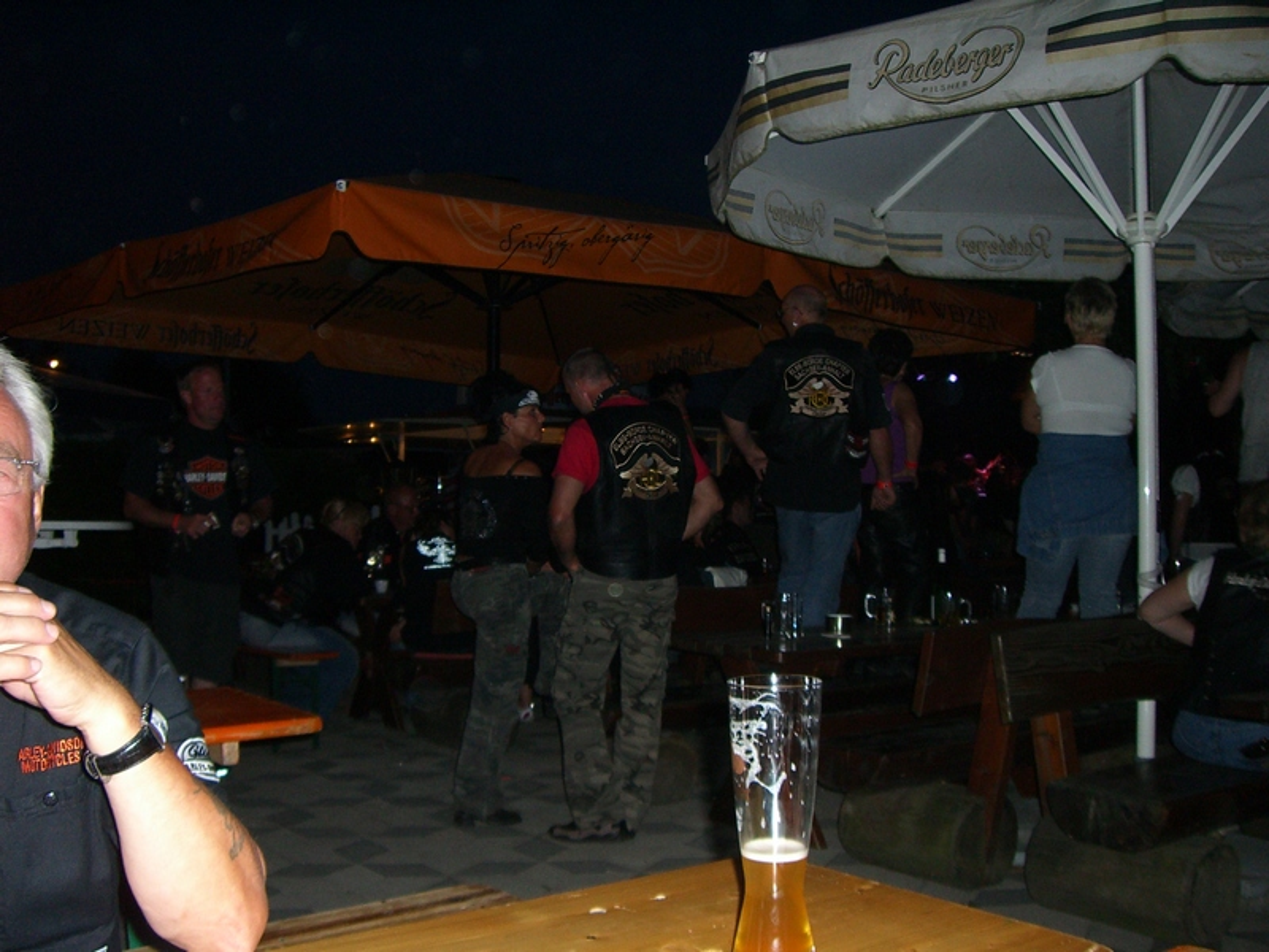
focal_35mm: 38
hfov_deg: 49.0
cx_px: 634
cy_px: 476
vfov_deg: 37.7
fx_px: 1393
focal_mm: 6.2
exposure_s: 1/60
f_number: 2.7
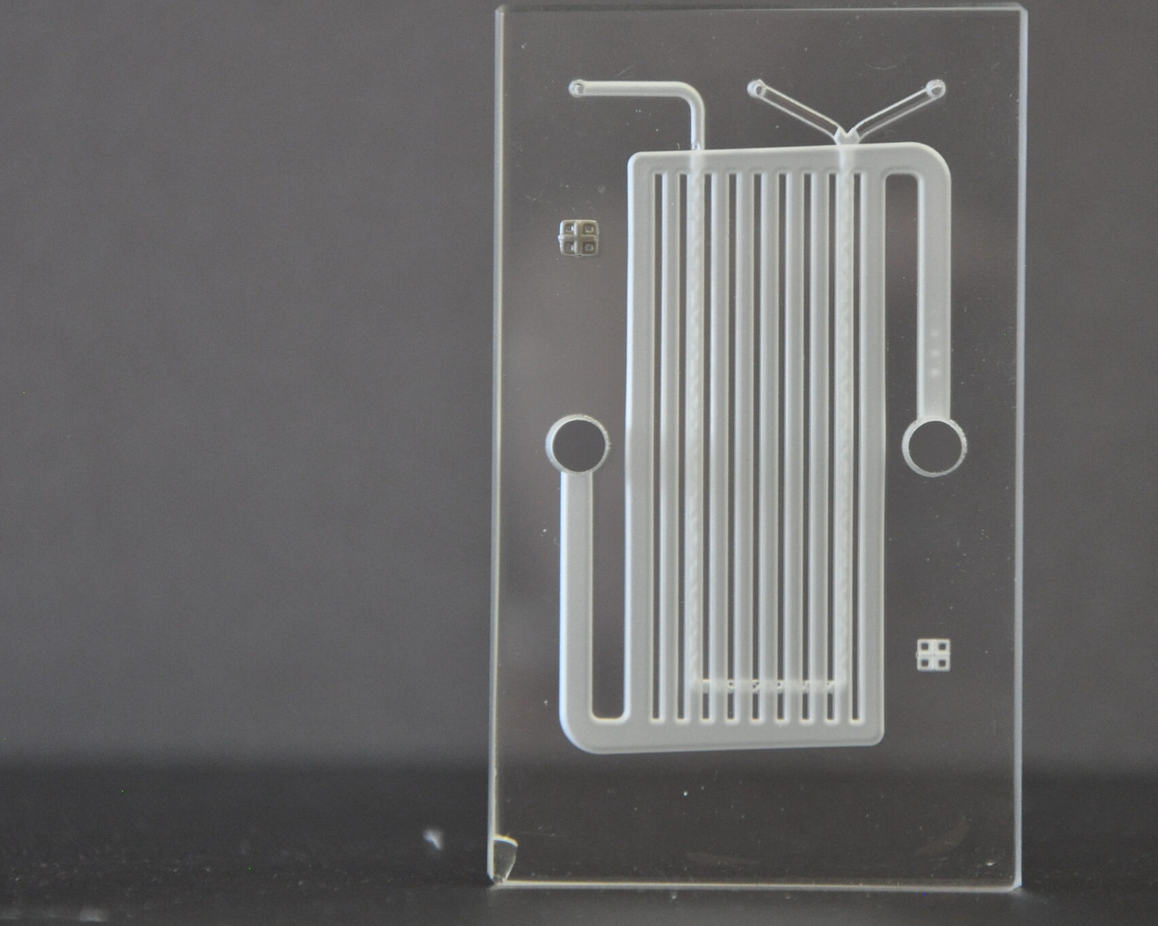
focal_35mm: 207
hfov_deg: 9.3
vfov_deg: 7.5
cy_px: 397
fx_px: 7094
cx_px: 756
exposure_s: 1/30
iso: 900
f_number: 5.6
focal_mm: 98
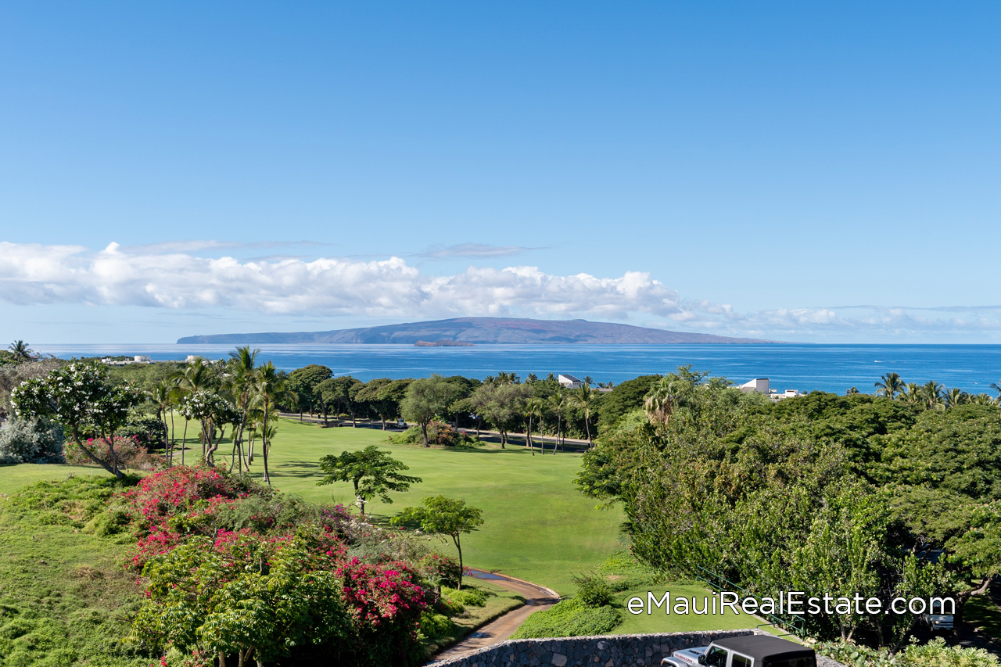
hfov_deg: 46.4
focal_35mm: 42
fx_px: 1168
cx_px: 500
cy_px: 334
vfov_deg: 31.9
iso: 100
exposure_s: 1/640
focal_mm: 28
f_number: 5.6
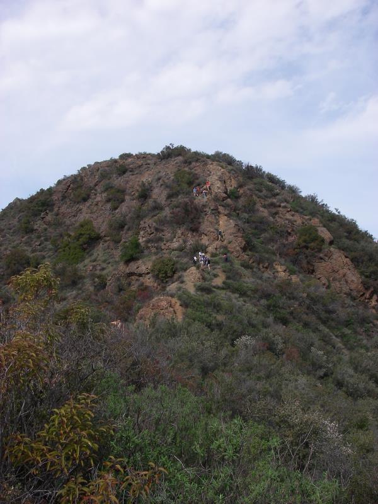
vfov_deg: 49.0
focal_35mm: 38
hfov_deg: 37.7
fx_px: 553
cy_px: 252
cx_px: 189
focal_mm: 6.3
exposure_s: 1/200
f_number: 6.6
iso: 64
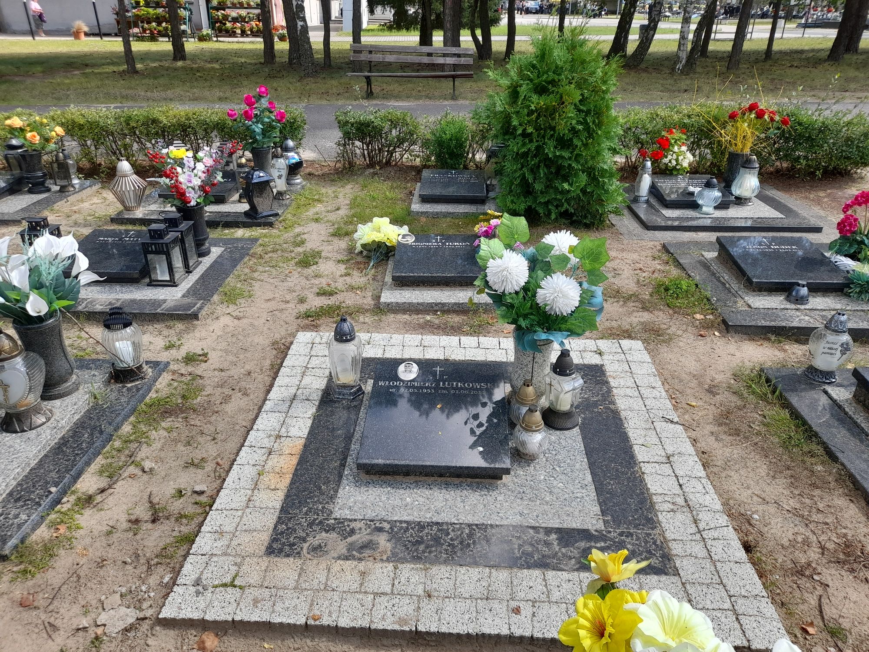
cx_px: 434
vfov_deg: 54.9
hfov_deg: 69.4
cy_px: 326
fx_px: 628
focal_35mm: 25
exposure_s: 1/296
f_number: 2
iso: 20
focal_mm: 4.6
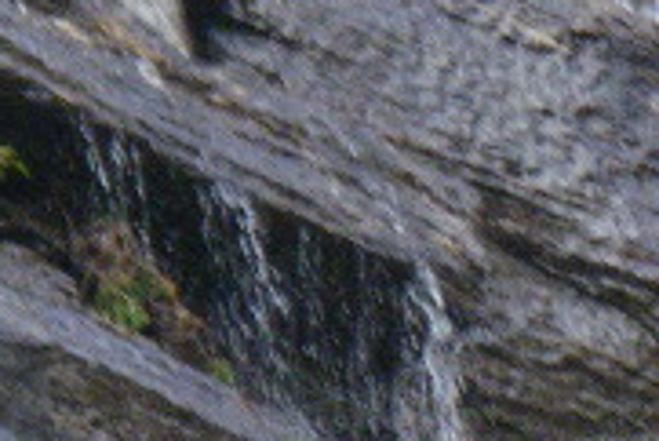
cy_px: -200
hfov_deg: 3.6
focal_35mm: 564
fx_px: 10332
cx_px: 814
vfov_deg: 2.4
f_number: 5.2
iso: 400
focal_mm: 20.6
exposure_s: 1/160
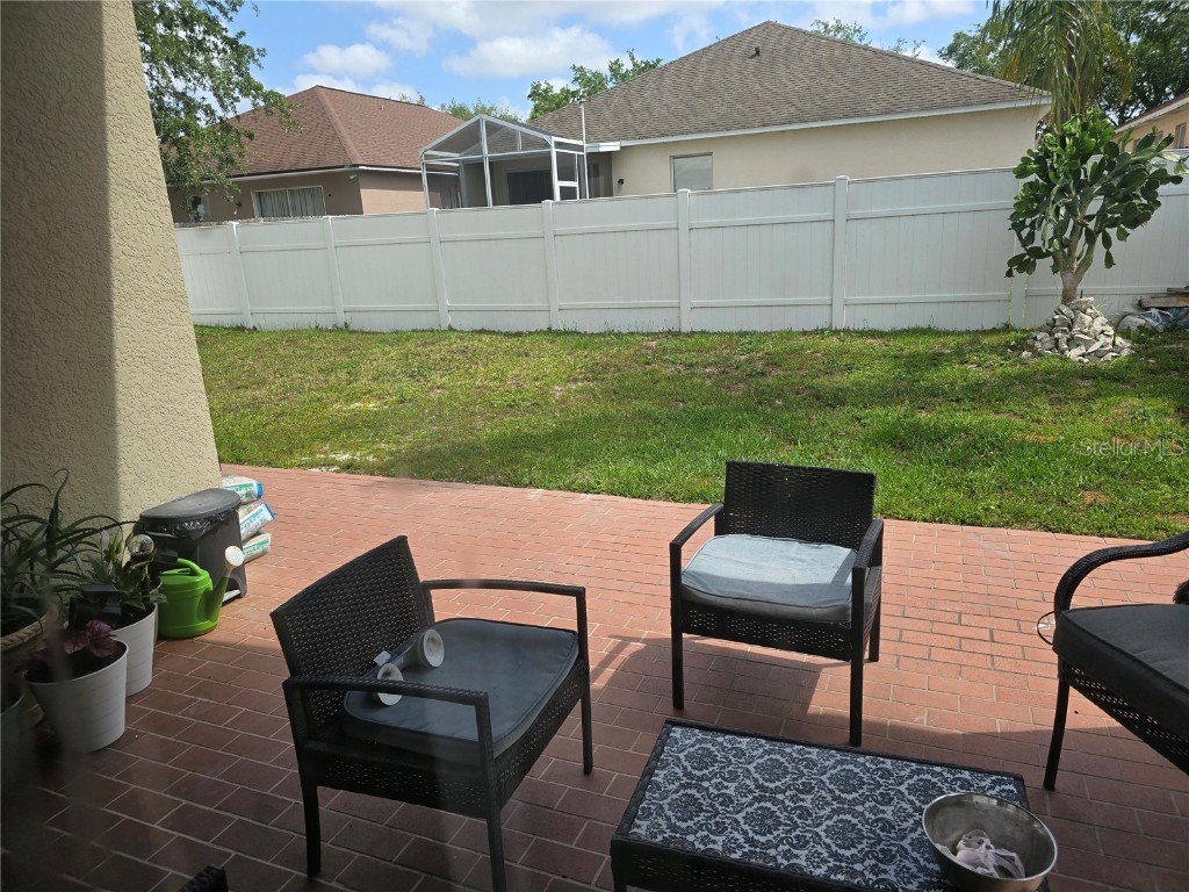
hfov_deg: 73.9
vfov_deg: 58.9
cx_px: 594
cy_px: 446
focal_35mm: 23
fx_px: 790
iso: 12
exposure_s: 1/481
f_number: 1.7
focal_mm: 6.3
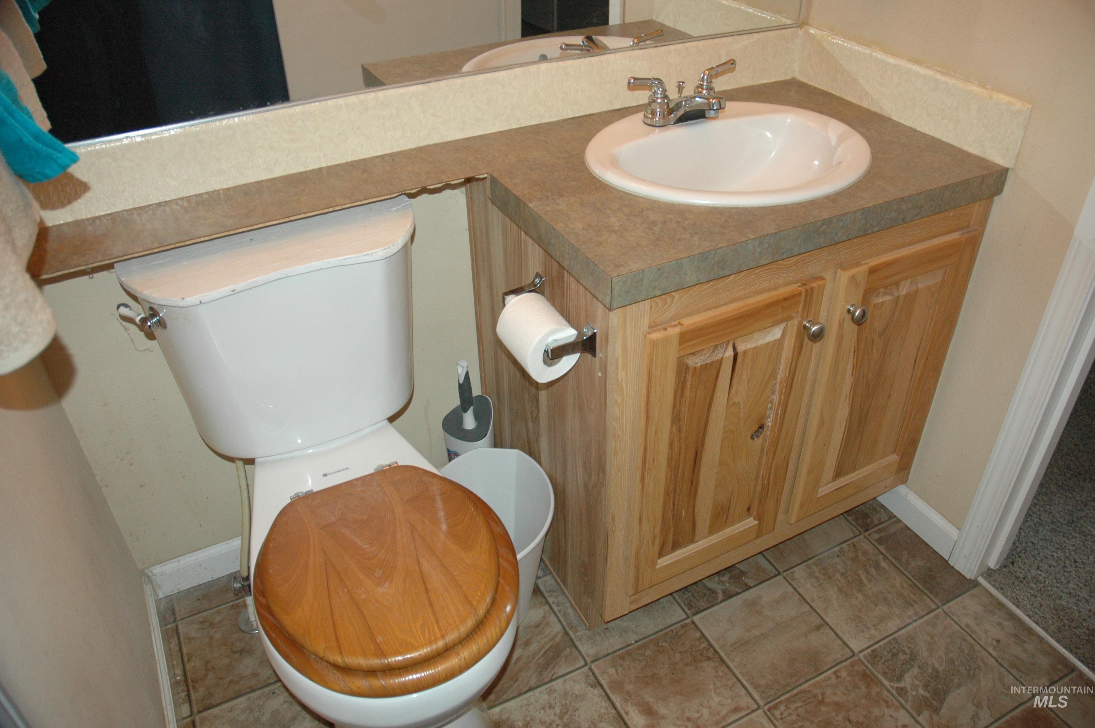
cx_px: 548
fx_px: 821
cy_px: 364
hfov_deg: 67.4
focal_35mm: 27
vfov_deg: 47.8
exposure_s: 1/60
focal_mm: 18
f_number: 4
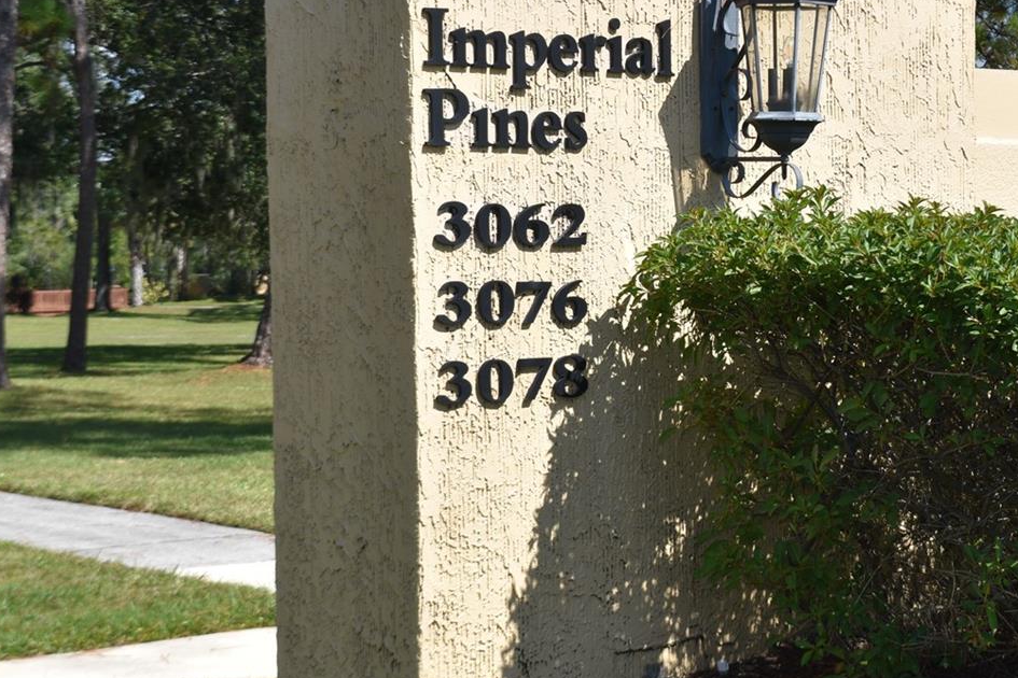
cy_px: 344
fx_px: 2512
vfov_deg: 15.4
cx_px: 625
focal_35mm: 89
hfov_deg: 22.9
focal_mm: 35
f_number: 10
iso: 100
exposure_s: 1/200
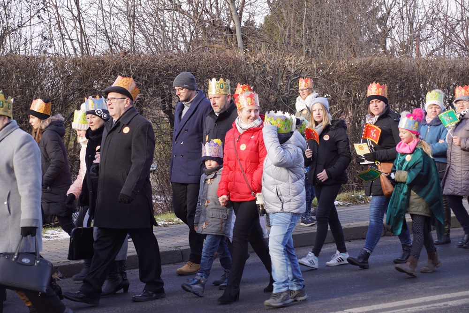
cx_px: 234
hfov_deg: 22.6
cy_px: 156
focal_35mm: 90
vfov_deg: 15.2
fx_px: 1173
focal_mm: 60
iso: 250
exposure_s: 1/160
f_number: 5
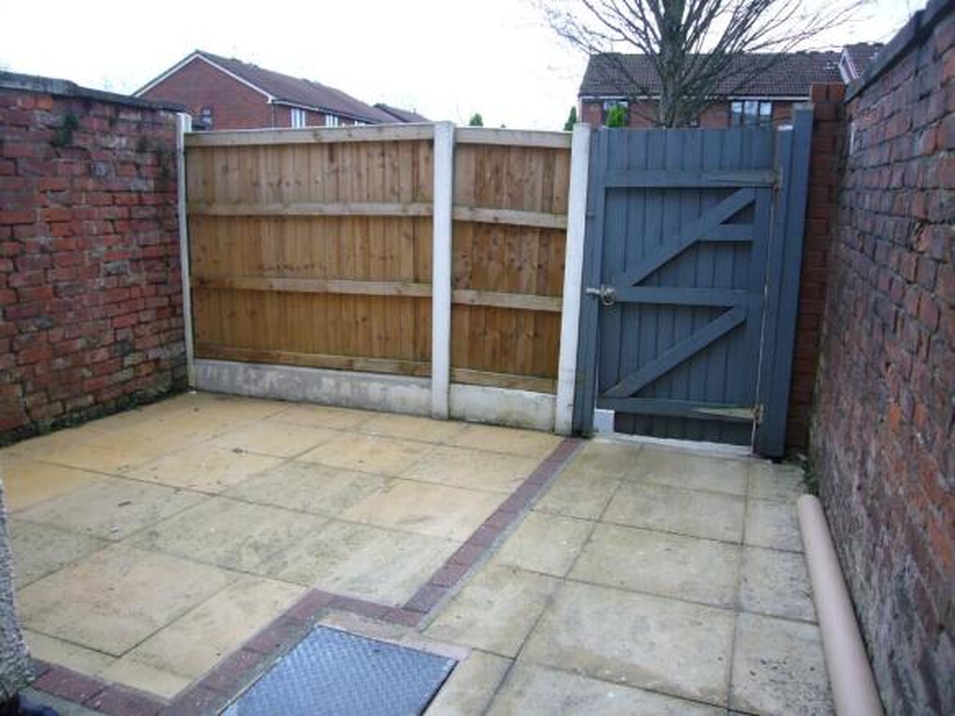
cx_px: 478
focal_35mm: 28
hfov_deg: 63.5
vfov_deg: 49.7
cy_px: 358
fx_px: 772
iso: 80
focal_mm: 4.6
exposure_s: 1/50
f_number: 2.8
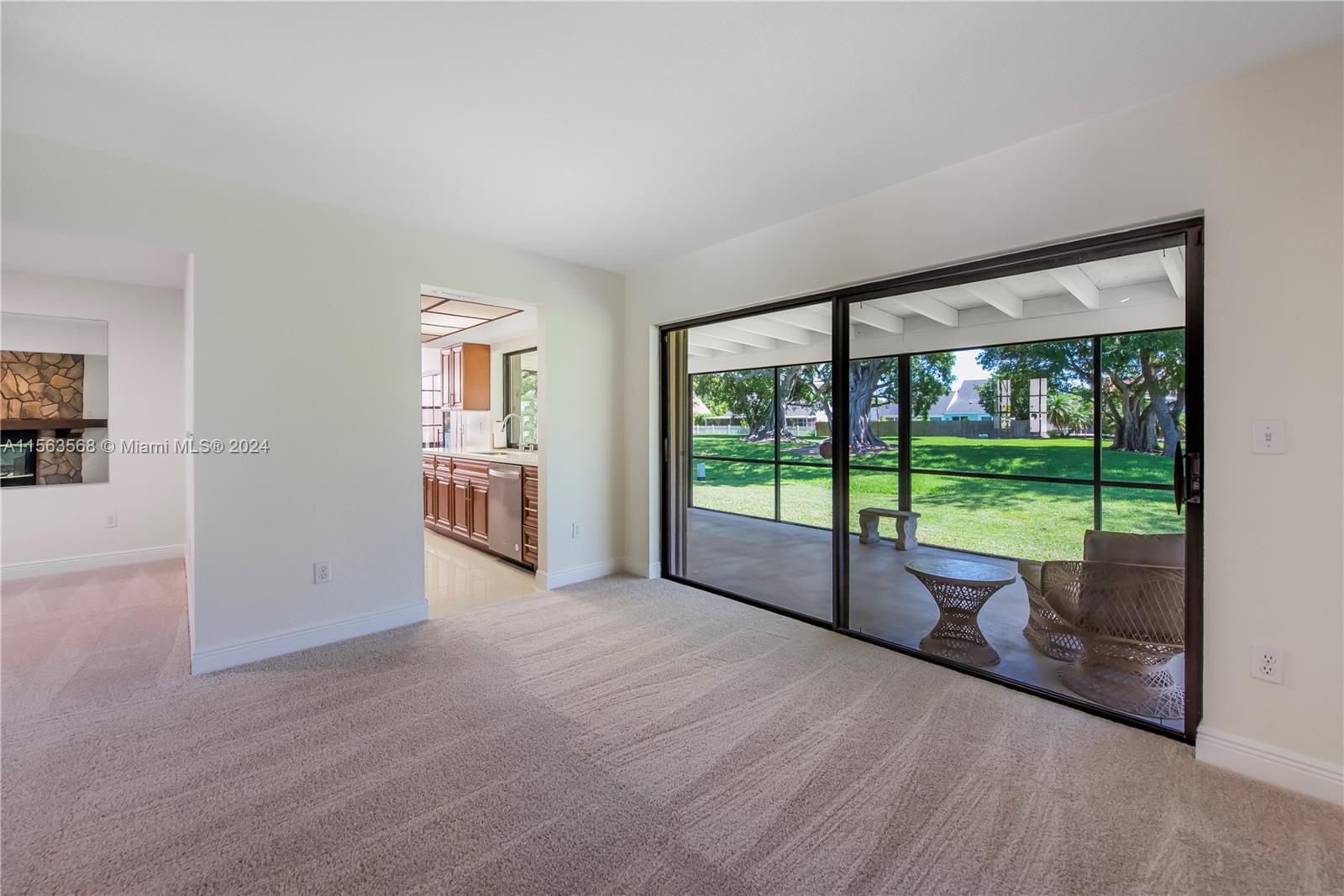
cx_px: 672
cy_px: 448
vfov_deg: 81.2
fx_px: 523
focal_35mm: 14
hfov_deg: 104.2
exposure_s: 1/80
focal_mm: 14
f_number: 6.3
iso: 1250
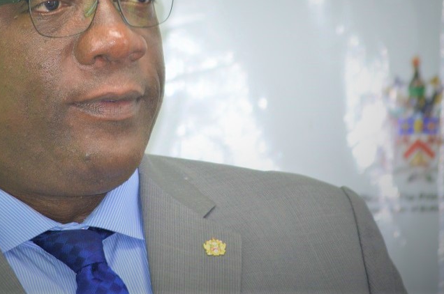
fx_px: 4516
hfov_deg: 5.6
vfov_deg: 3.7
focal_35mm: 367
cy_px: 79
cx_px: 156
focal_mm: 165
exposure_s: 1/60
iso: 720
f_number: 5.3
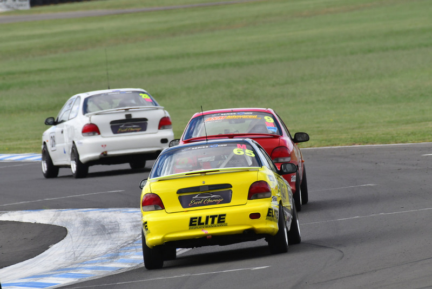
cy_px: 144
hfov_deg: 2.7
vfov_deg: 1.8
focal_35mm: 750
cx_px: 216
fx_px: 9003
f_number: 9
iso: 400
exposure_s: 1/500
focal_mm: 500
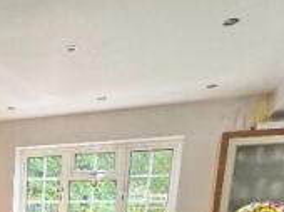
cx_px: -26
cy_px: 295
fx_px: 393
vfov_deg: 25.0
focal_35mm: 48
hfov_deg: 34.5
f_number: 2.2
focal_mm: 2.22
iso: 125
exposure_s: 1/100
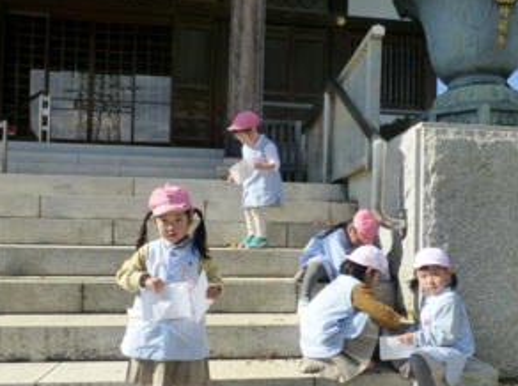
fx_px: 448
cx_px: 293
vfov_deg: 46.5
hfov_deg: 59.8
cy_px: 225
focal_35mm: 30
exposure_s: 1/640
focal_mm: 4.3
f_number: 4.5
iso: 200
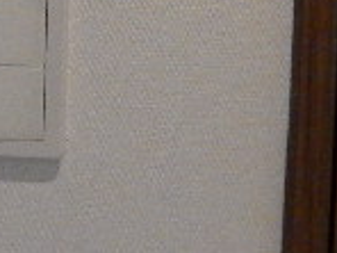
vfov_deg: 12.0
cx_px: -162
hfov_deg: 16.6
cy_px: -271
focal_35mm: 108
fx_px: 1051
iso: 1100
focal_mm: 4.5
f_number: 3.7
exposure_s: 1/125
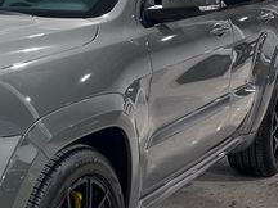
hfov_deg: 23.5
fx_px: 618
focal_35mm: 77
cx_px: -42
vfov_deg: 19.1
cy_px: 116
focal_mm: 5.7
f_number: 1.5
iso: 100
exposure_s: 1/120
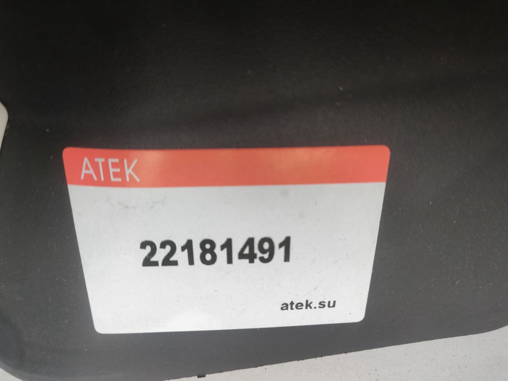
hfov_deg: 69.4
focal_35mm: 25
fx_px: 367
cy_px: 190
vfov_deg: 54.9
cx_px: 254
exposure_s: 1/100
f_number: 1.7
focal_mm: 4.25
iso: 320
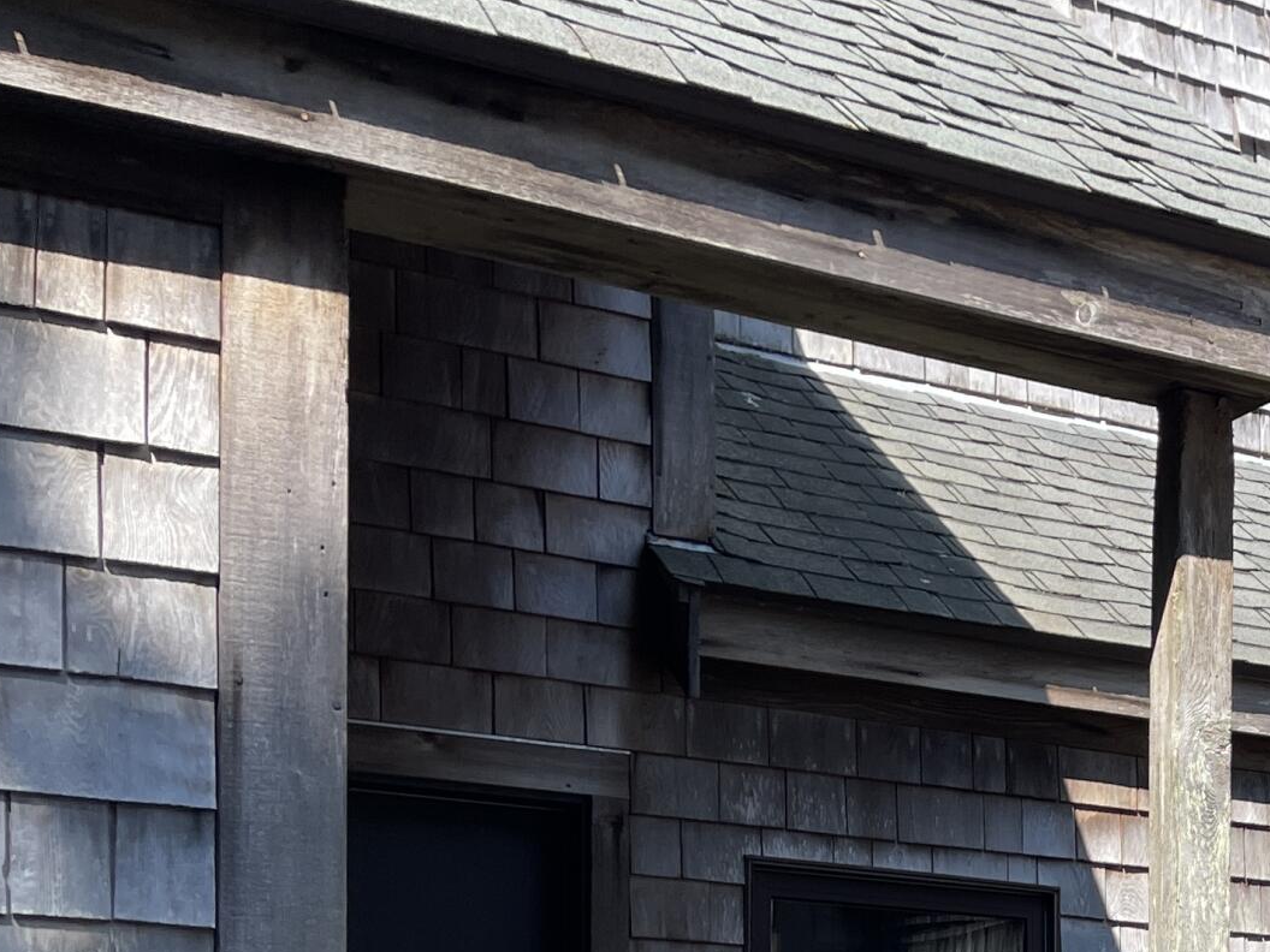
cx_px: 1652
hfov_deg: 24.0
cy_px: 1273
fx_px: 2605
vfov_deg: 19.0
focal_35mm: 71
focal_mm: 5.1
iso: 32
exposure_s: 1/1475
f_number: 1.6
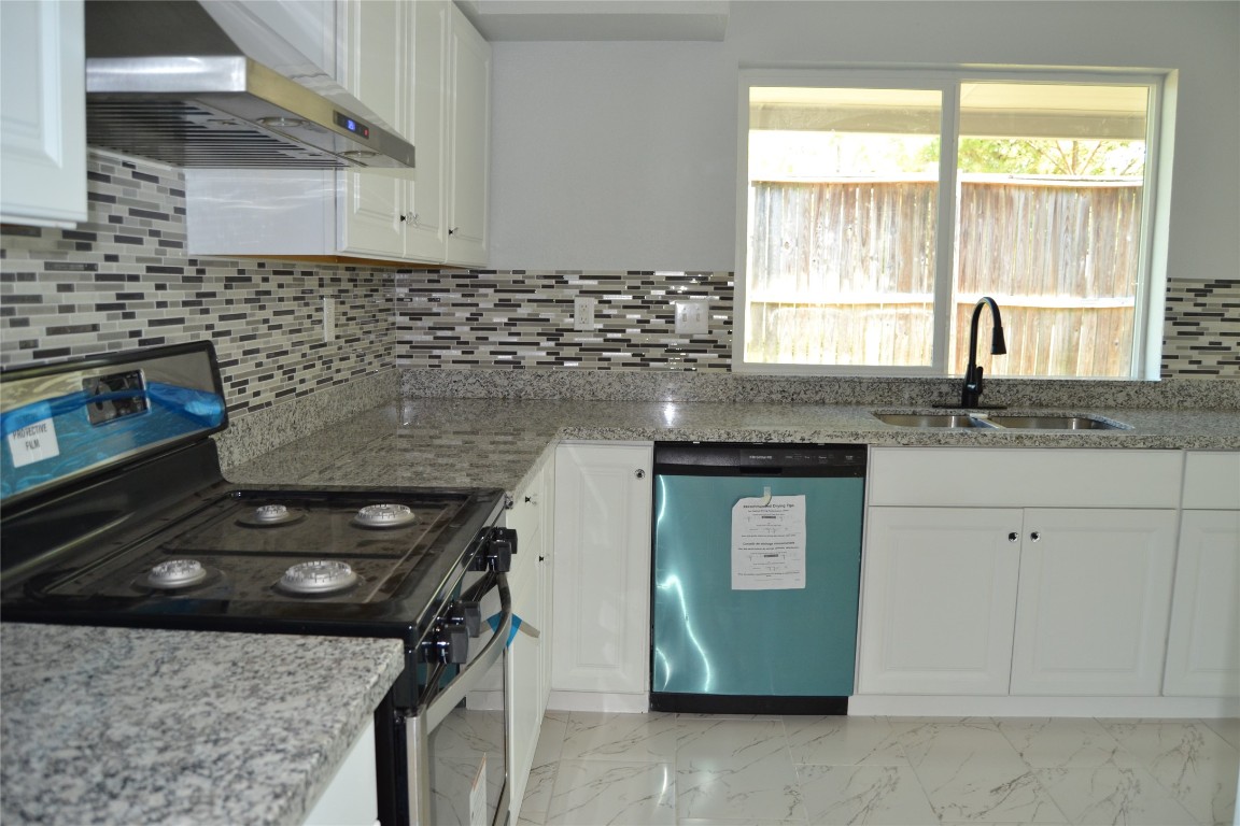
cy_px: 413
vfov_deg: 47.9
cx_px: 620
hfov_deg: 67.4
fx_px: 930
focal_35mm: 27
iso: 400
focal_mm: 18
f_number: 4
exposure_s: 1/60
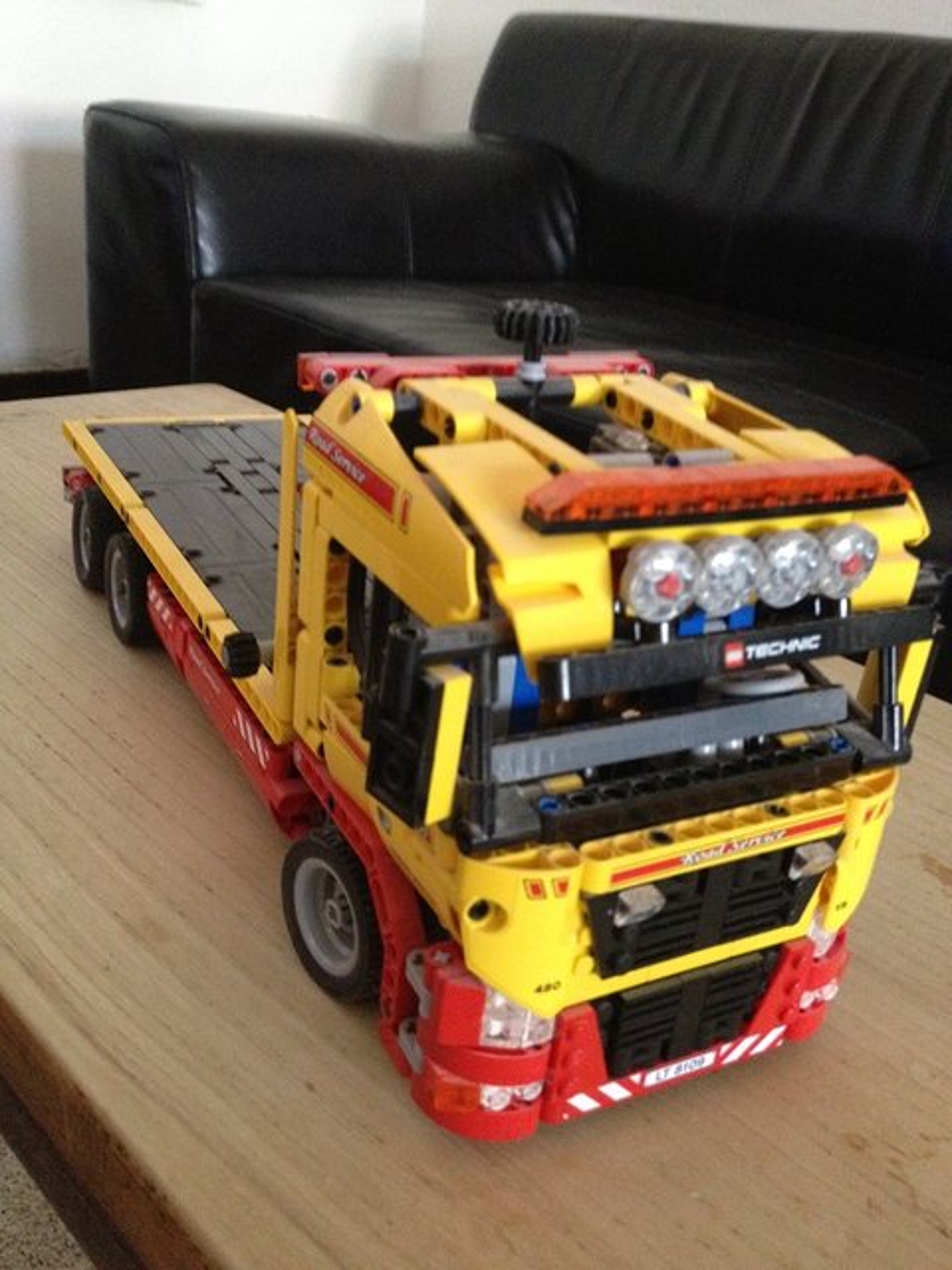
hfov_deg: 40.7
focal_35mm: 35
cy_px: 635
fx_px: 1283
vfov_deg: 52.6
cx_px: 476
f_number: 2.4
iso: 500
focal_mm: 4.28
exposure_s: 1/15
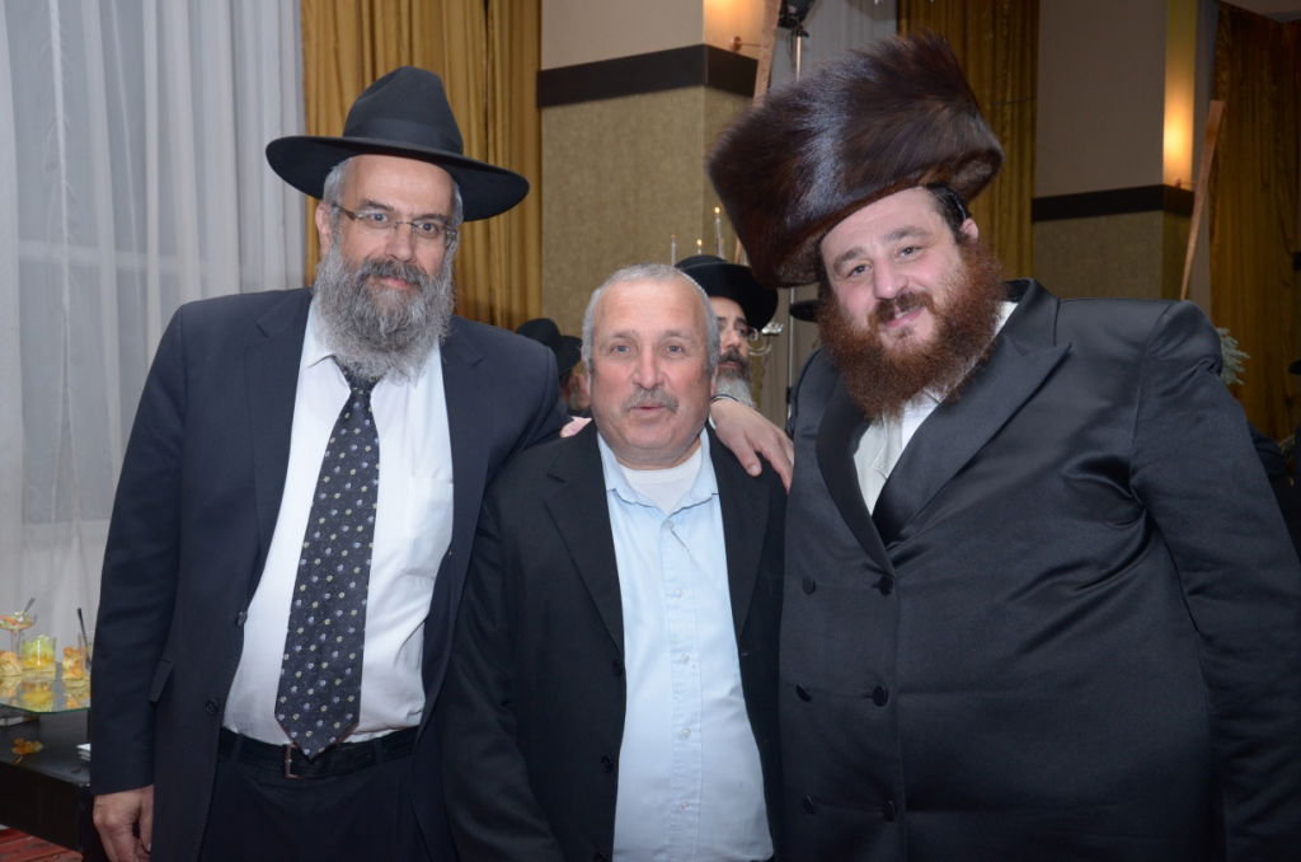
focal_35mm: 45
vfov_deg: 29.7
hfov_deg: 43.7
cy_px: 431
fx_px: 1623
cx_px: 650
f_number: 5.6
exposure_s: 1/160
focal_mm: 30
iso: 800
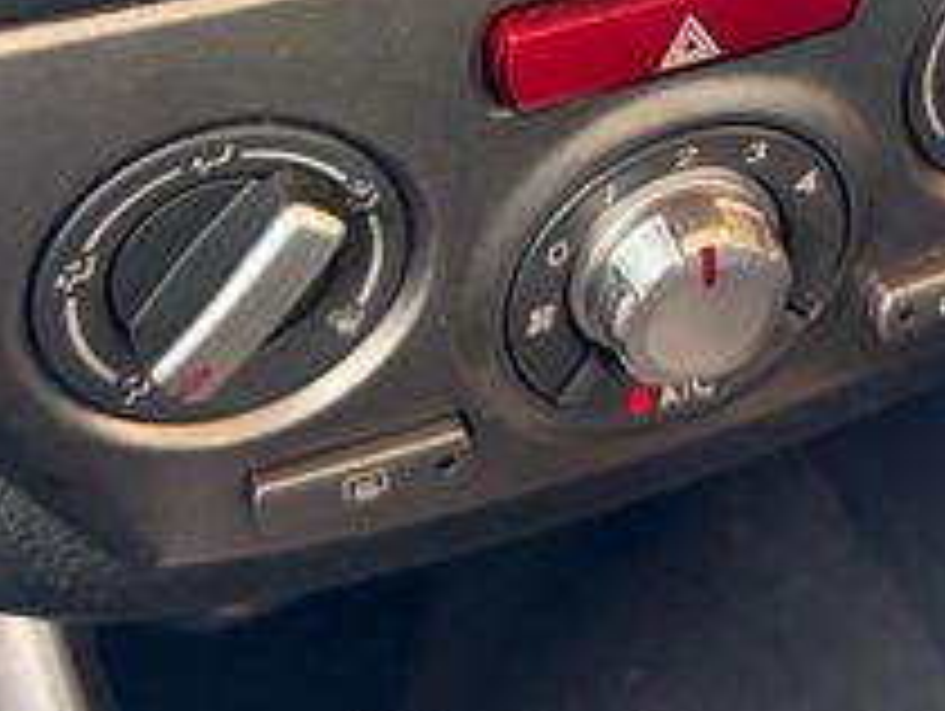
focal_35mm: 73
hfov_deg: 26.4
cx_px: 666
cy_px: -225
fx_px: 1995
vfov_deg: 18.7
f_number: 1.78
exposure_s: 1/60
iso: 500
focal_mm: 6.76
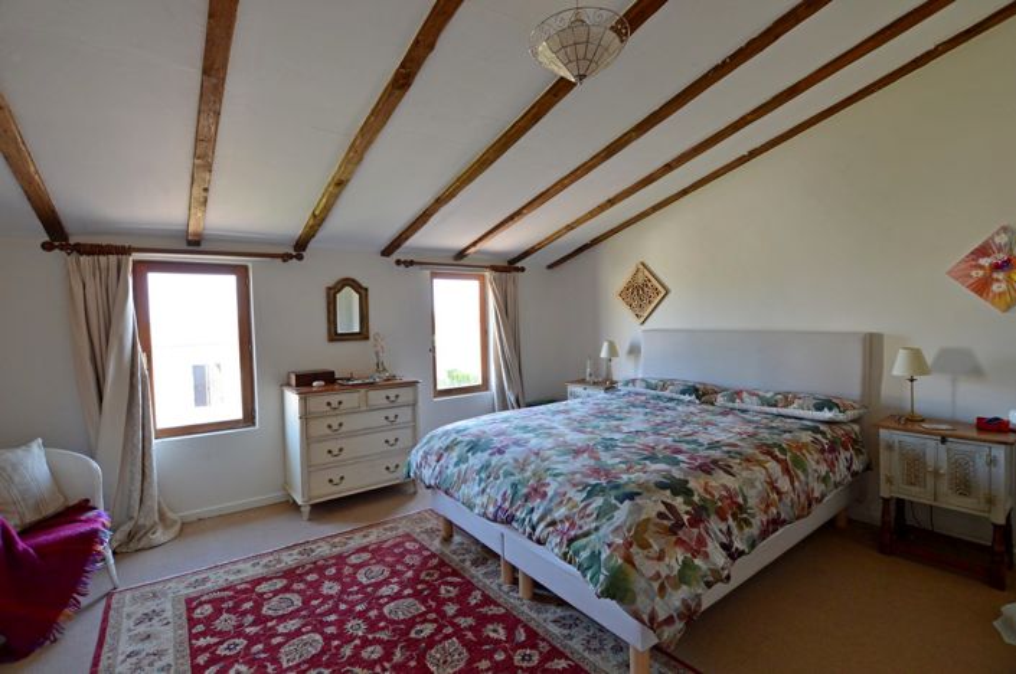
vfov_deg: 77.2
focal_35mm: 15
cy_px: 337
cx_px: 508
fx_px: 423
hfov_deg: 100.5
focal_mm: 10
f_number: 4
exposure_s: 1/60
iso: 400
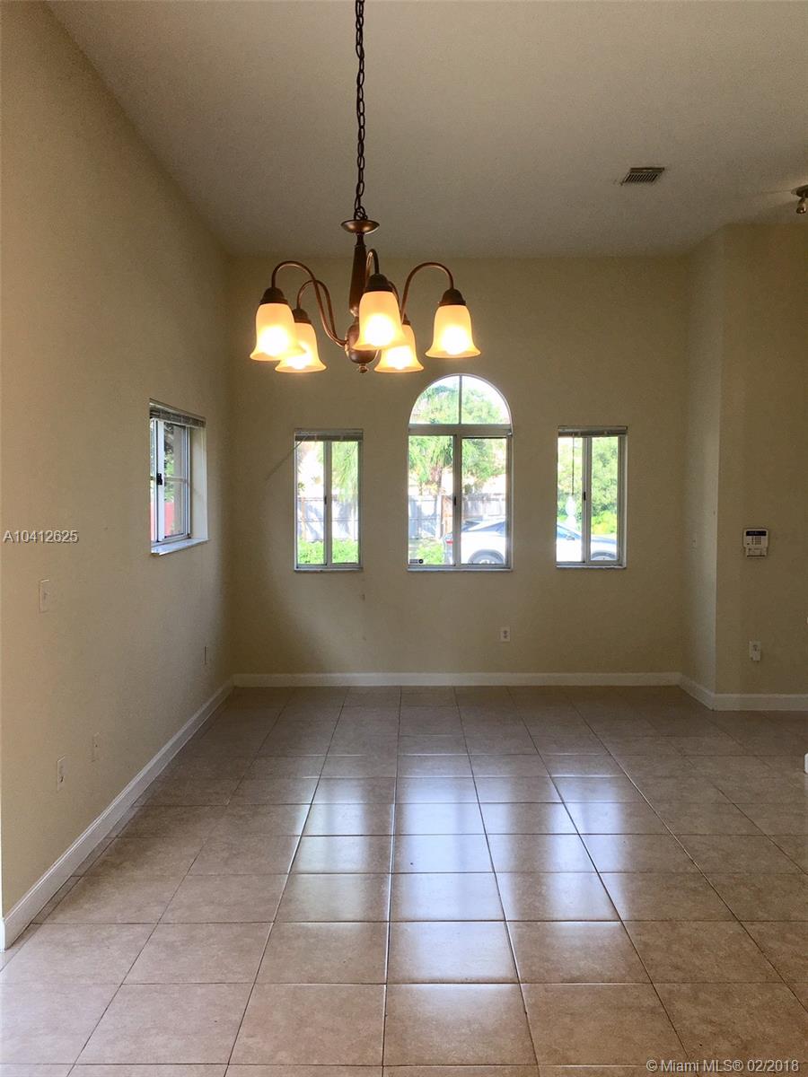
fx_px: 903
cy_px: 538
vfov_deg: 61.7
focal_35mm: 29
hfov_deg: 48.2
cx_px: 404
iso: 25
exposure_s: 1/156
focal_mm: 4.15
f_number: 2.2
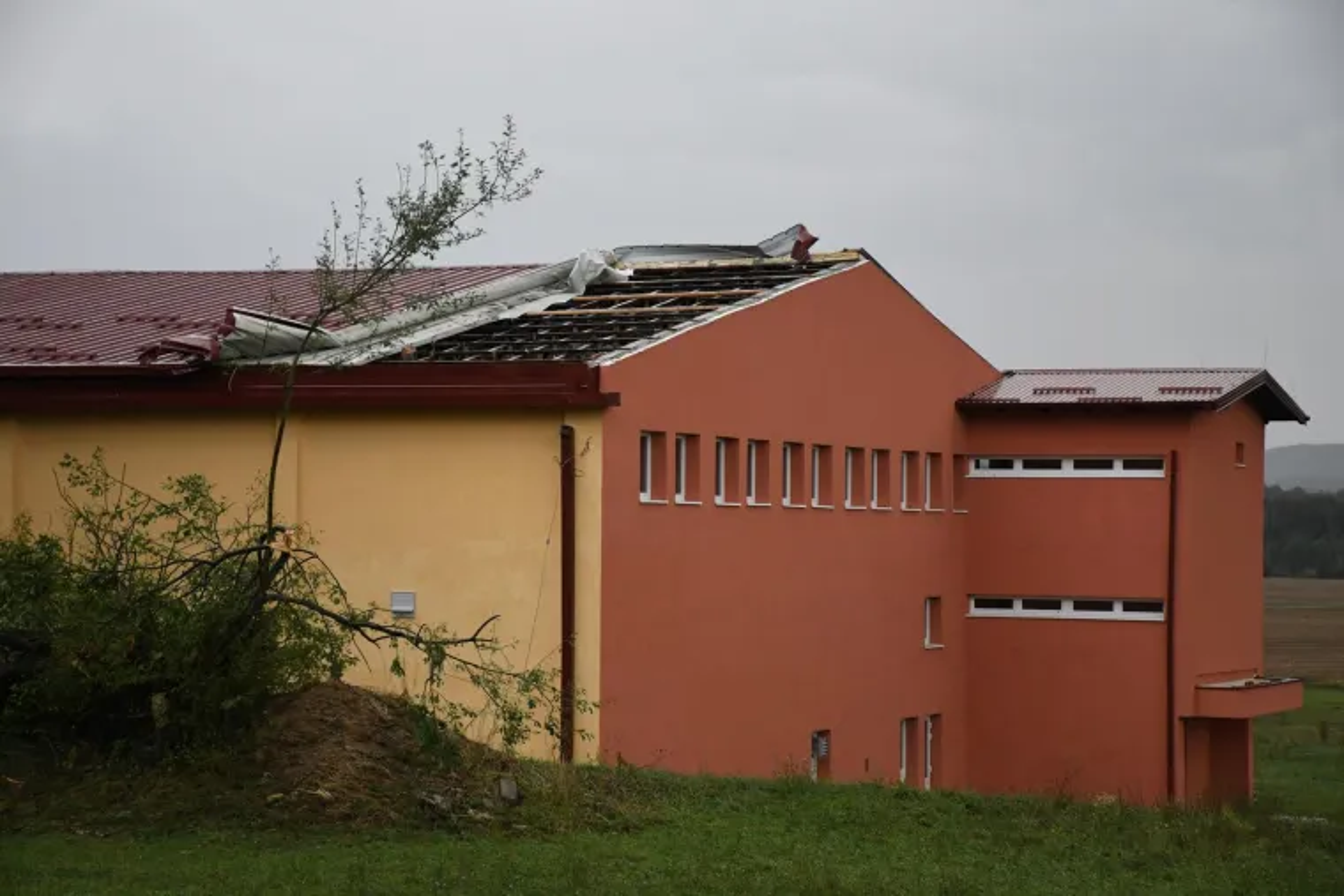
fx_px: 3472
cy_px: 448
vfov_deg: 14.7
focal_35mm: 93
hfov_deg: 21.9
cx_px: 672
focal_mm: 62
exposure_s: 1/500
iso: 1600
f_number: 5
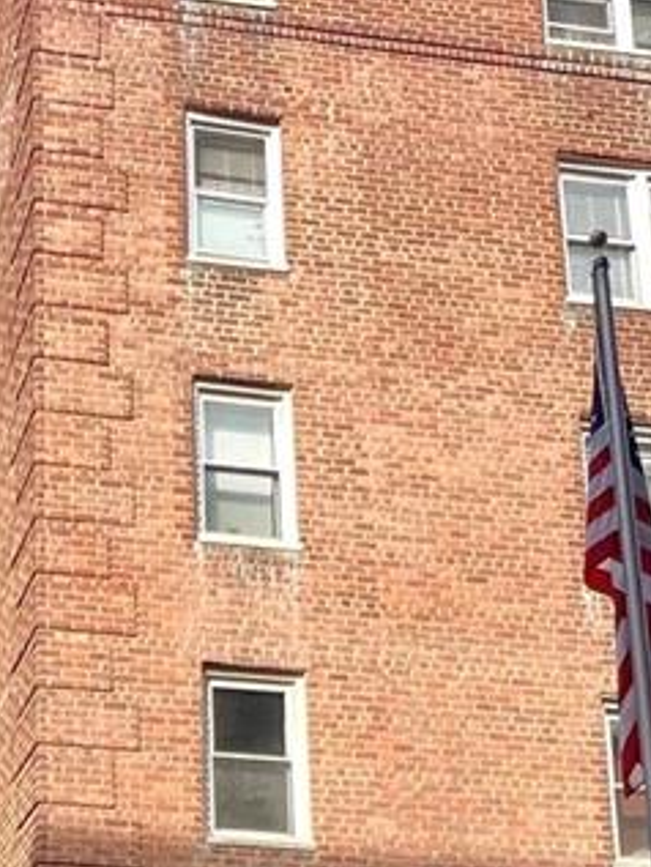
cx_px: -202
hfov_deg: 21.1
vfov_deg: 26.6
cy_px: 1089
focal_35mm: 63
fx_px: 1579
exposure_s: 1/622
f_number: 1.8
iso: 32
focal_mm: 1.57
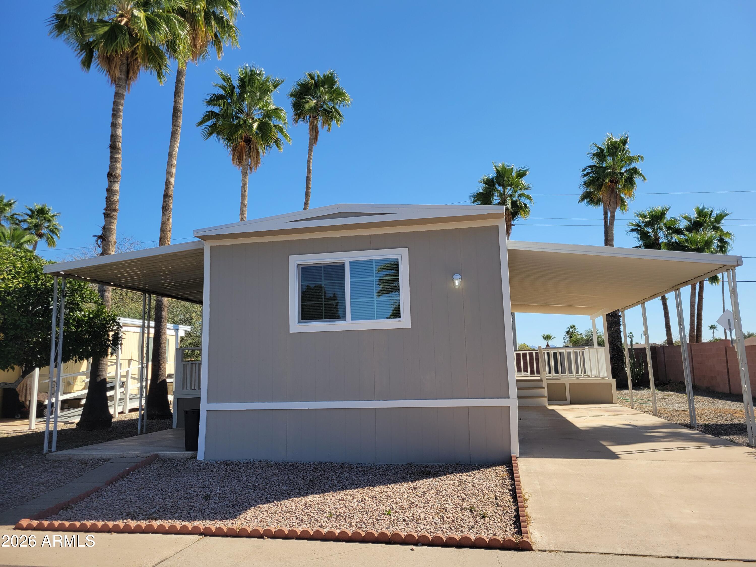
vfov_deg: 53.1
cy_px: 284
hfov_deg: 67.3
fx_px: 568
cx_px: 378
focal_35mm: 26
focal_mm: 5.4
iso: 40
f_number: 1.8
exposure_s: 1/2228
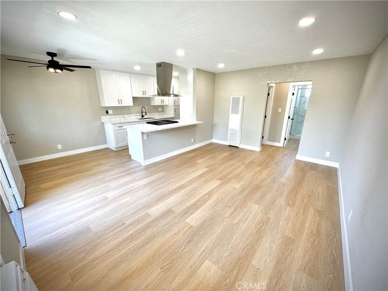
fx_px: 157
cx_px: 194
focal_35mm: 14
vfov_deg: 85.7
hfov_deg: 102.1
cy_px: 146
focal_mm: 2.22
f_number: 2.2
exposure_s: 1/120
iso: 125
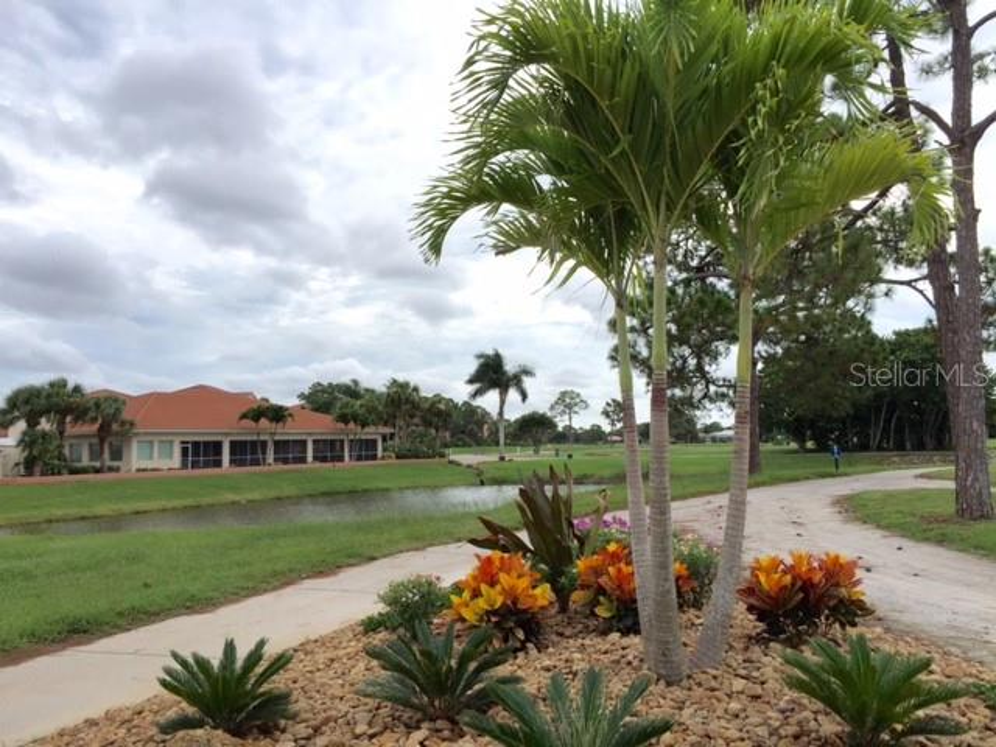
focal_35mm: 29
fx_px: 834
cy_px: 374
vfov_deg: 48.2
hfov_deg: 61.7
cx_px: 498
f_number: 2.2
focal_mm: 4.15
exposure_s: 1/3049
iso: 32
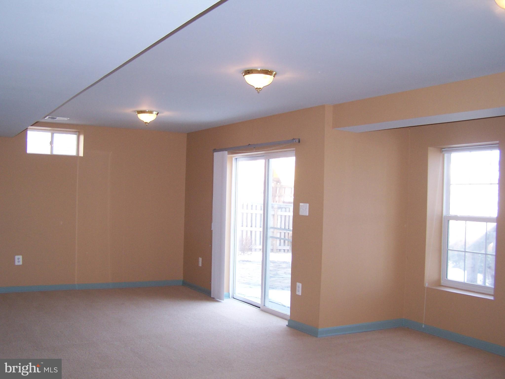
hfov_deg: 49.0
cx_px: 252
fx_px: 554
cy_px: 190
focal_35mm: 38
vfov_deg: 37.7
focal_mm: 6.3
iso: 140
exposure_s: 1/80
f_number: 2.8
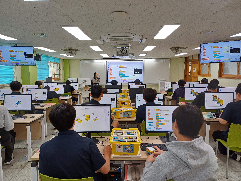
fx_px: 174
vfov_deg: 54.9
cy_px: 90
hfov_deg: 69.4
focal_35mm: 25
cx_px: 120
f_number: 1.8
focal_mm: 4.65
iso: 64
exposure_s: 1/60
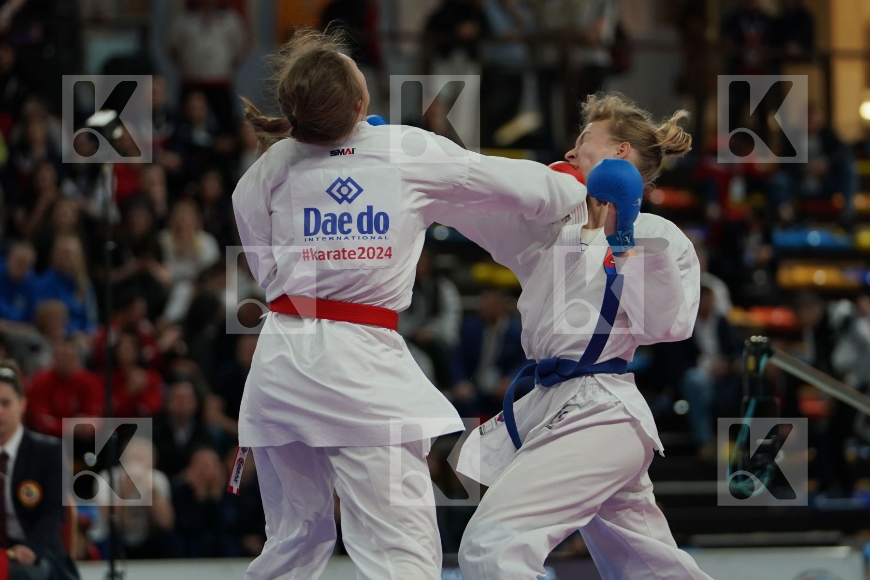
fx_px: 5075
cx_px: 435
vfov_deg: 6.5
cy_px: 290
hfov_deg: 9.8
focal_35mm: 210
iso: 1250
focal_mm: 140
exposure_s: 1/1000
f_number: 2.8
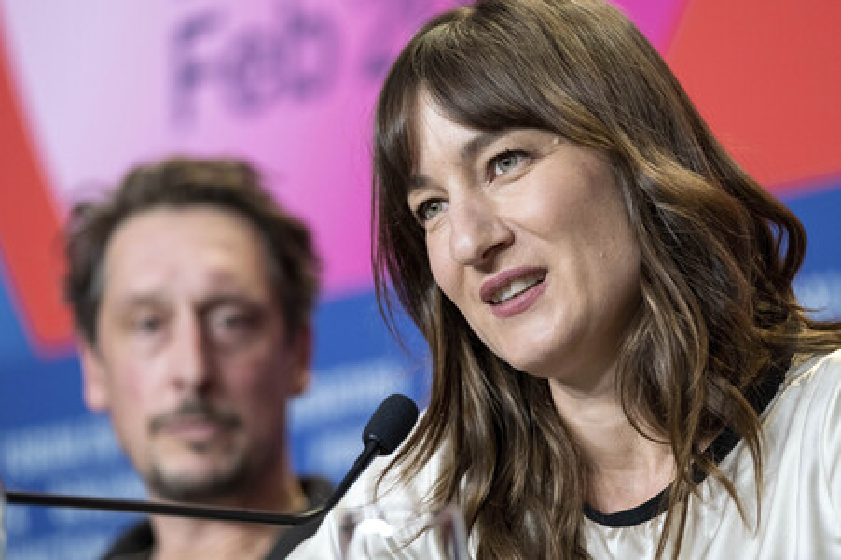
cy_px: 280
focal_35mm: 186
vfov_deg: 7.4
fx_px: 4342
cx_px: 420
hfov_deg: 11.1
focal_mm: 124.3
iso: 2000
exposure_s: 1/200
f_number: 2.8
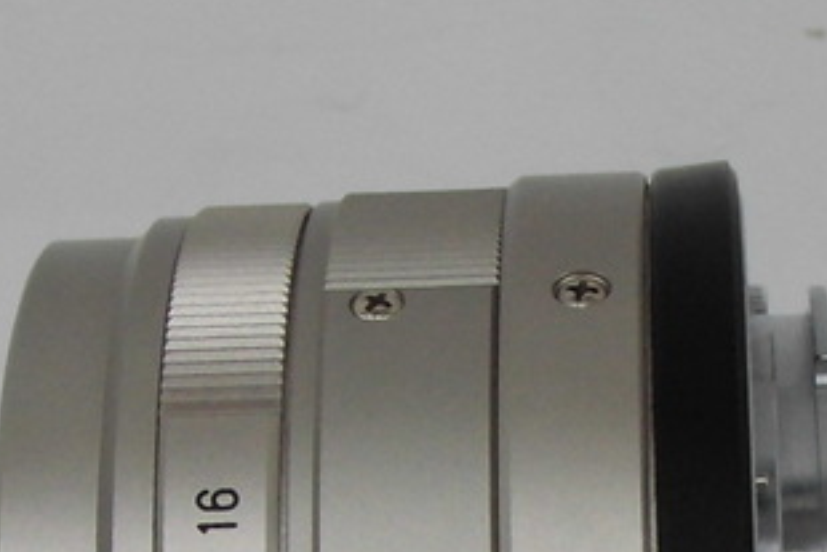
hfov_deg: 12.4
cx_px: 491
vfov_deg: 8.2
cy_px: 819
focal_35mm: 165
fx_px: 3792
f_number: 3.7
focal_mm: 7.28
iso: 160
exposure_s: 1/125
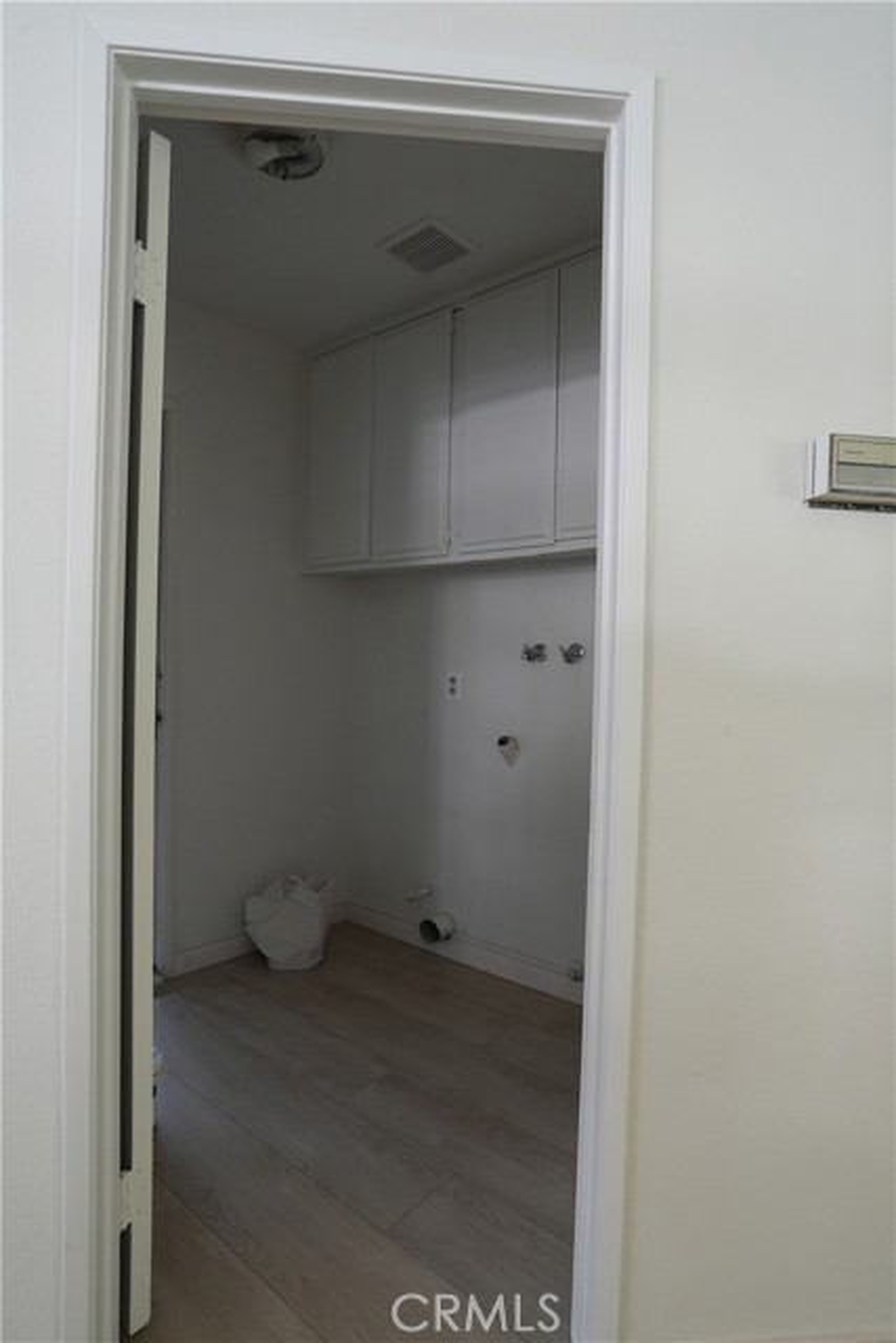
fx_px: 709
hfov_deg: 64.6
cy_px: 672
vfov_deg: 86.9
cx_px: 448
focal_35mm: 19
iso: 2500
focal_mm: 19
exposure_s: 1/30
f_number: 9
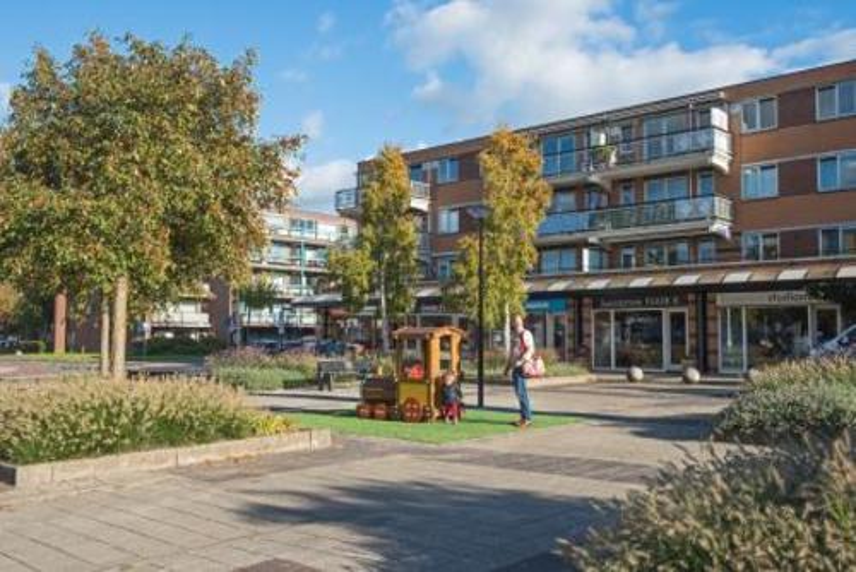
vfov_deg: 37.9
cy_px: 286
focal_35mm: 35
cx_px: 428
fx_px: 833
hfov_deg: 54.4
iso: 560
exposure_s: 1/160
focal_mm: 35
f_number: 22
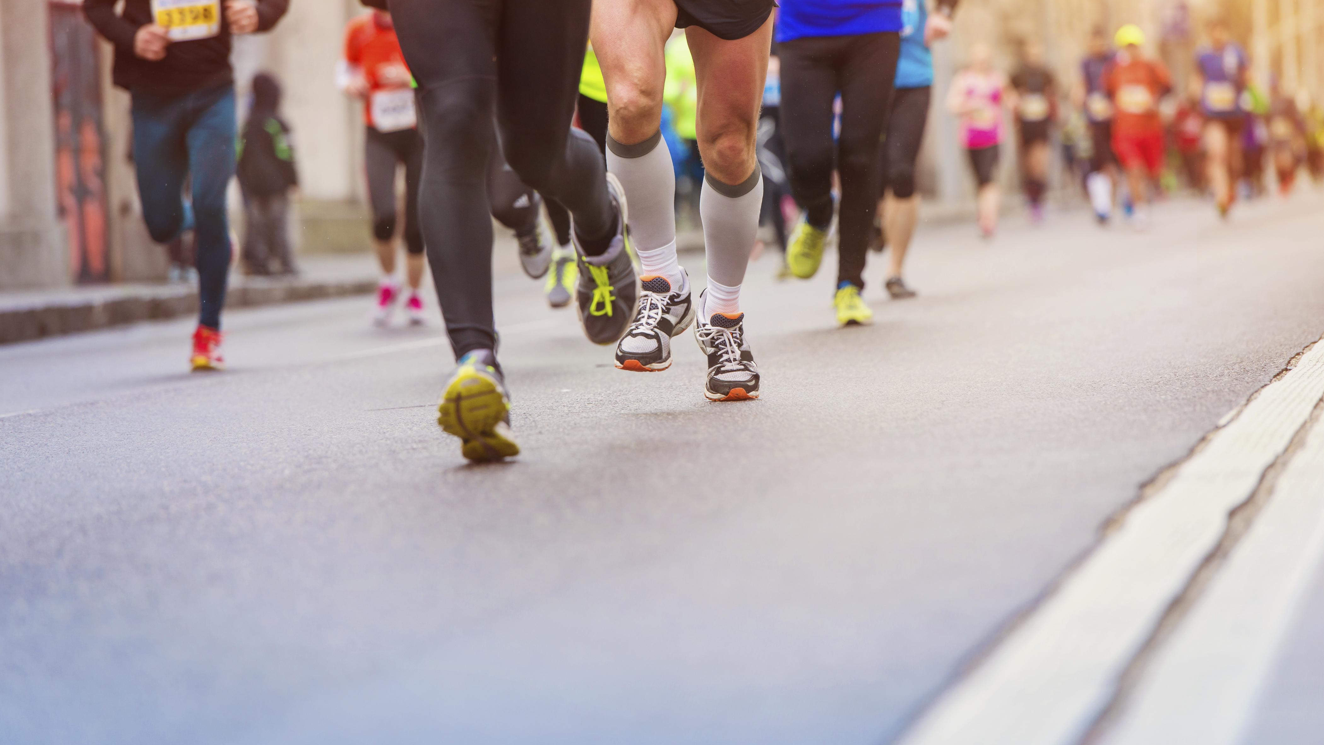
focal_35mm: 194
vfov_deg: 6.3
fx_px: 6811
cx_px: 662
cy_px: 344
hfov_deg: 11.1
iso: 400
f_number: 4.5
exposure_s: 1/1250
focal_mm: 185
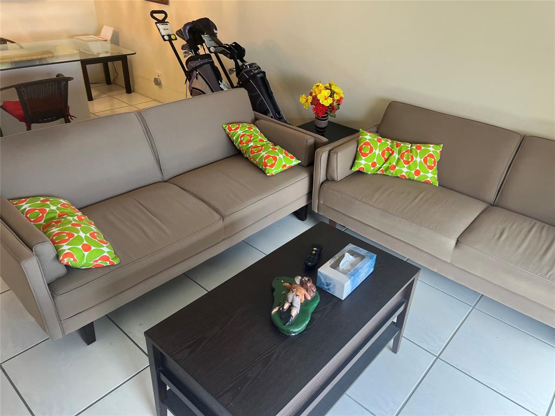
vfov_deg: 53.1
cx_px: 278
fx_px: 417
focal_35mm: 26
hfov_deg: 67.3
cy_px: 208
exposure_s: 1/120
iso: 125
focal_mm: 5.7
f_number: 1.5
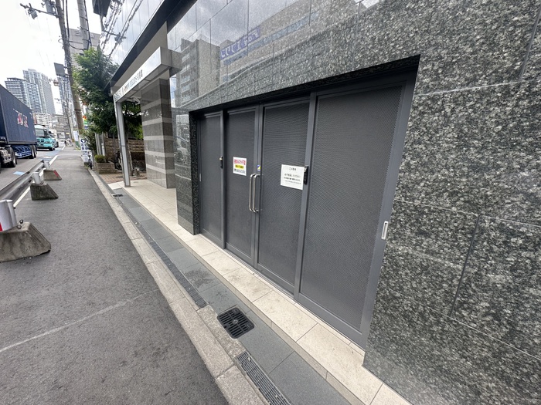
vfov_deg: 85.7
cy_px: 202
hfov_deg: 102.1
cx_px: 270
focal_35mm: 14
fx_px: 219
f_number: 2.2
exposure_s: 1/166
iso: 40
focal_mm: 2.22
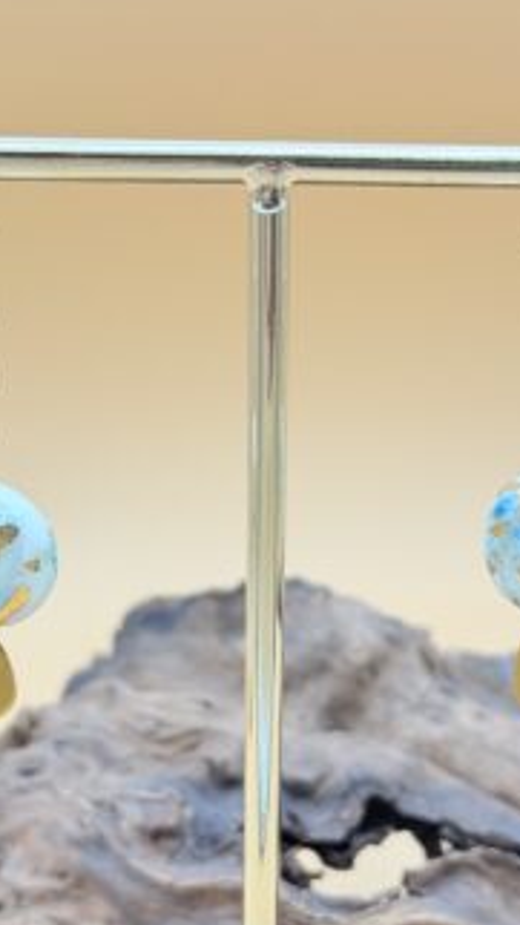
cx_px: 282
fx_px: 1594
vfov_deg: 32.3
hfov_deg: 18.5
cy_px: 560
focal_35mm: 65
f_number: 1.78
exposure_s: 1/134
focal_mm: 6.76
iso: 50
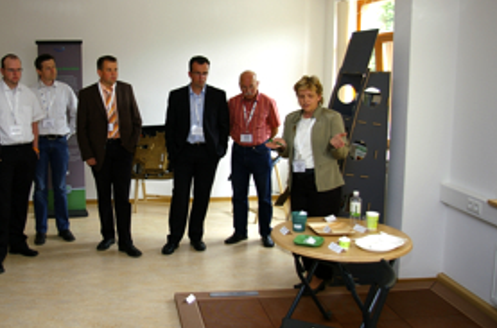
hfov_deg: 48.9
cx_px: 170
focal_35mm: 39
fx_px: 537
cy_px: 139
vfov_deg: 33.9
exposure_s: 1/45
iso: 200
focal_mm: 18
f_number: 3.5
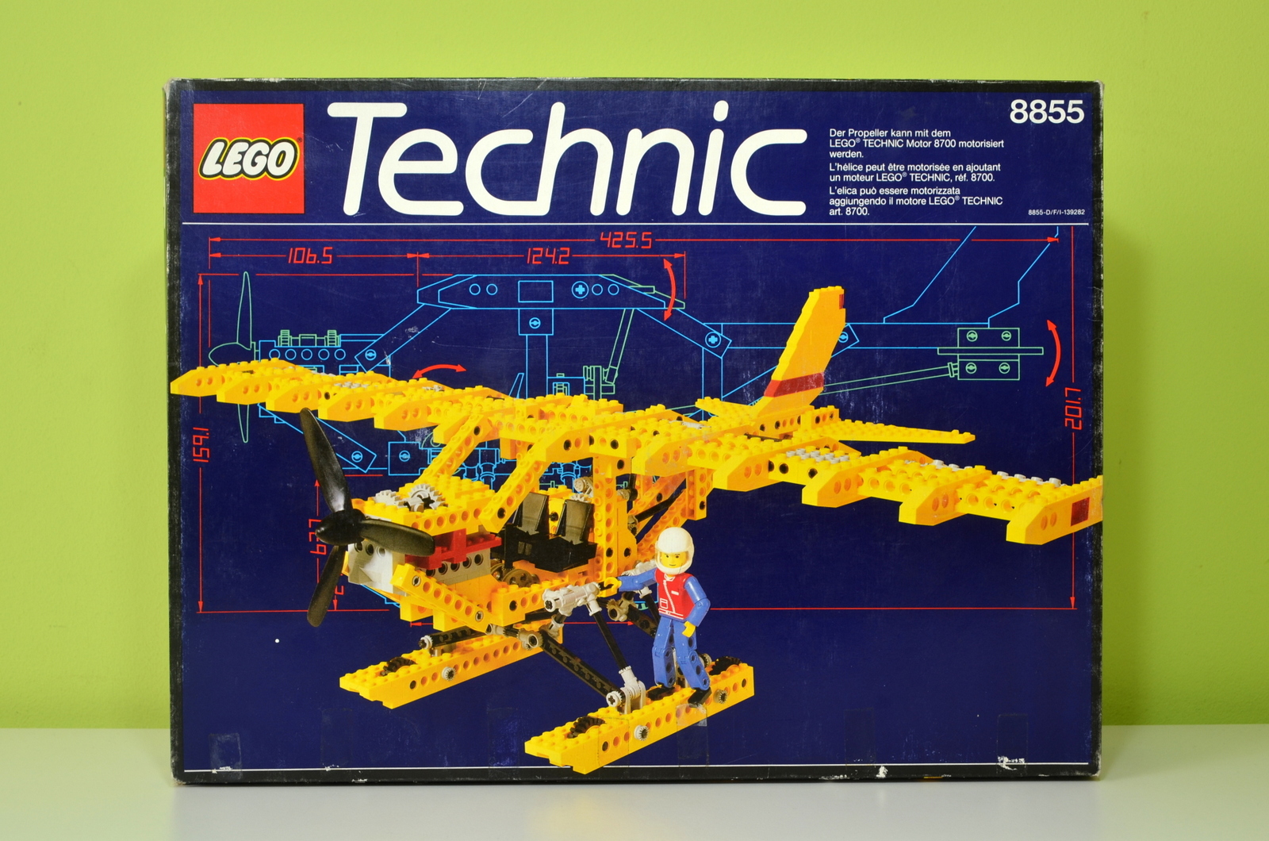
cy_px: 420
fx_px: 1478
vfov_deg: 31.8
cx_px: 634
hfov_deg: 46.5
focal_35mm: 42
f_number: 7.1
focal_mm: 28
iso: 125
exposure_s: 1/10
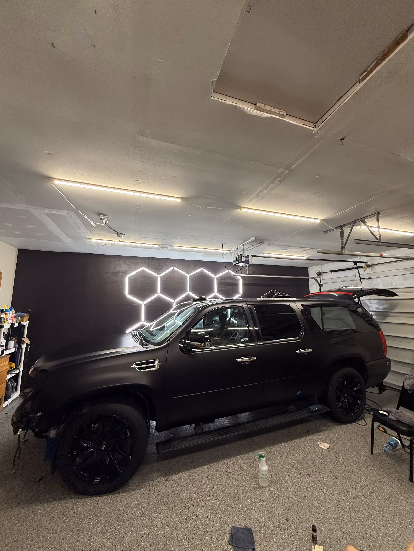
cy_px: 276
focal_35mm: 14
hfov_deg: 85.7
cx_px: 207
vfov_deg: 102.1
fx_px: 223
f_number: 2.2
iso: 125
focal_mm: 2.22
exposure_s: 1/120
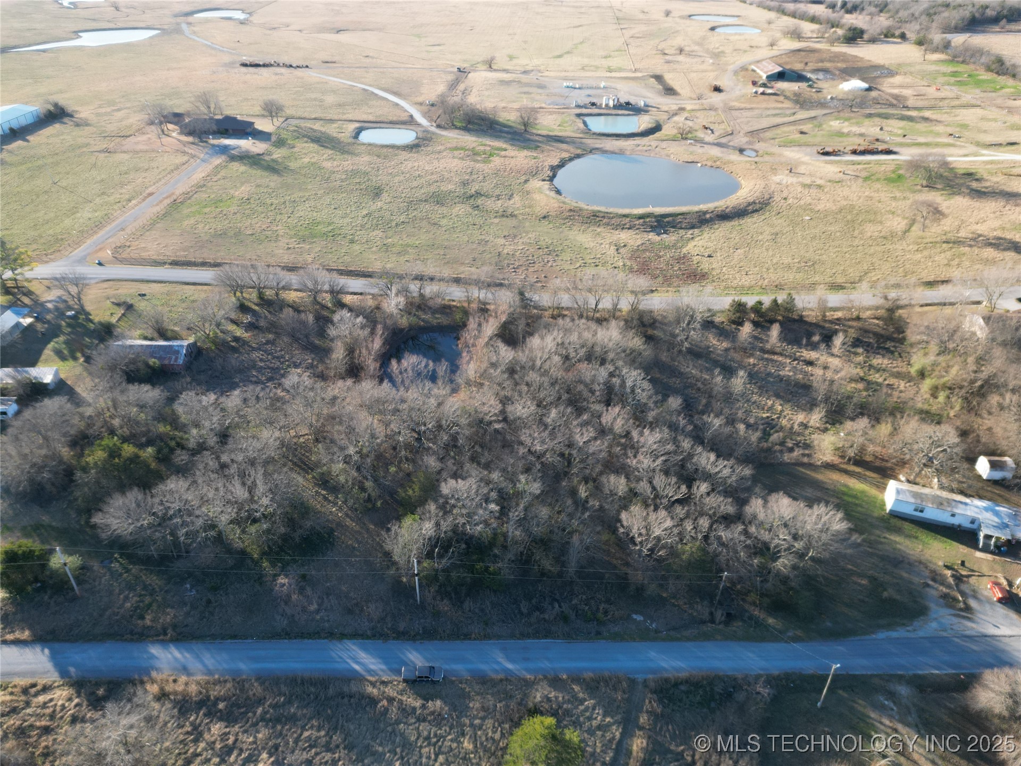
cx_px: 510
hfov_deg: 71.6
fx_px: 708
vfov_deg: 56.8
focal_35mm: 24
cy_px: 383
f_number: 1.7
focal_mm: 6.72
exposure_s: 1/500
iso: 140
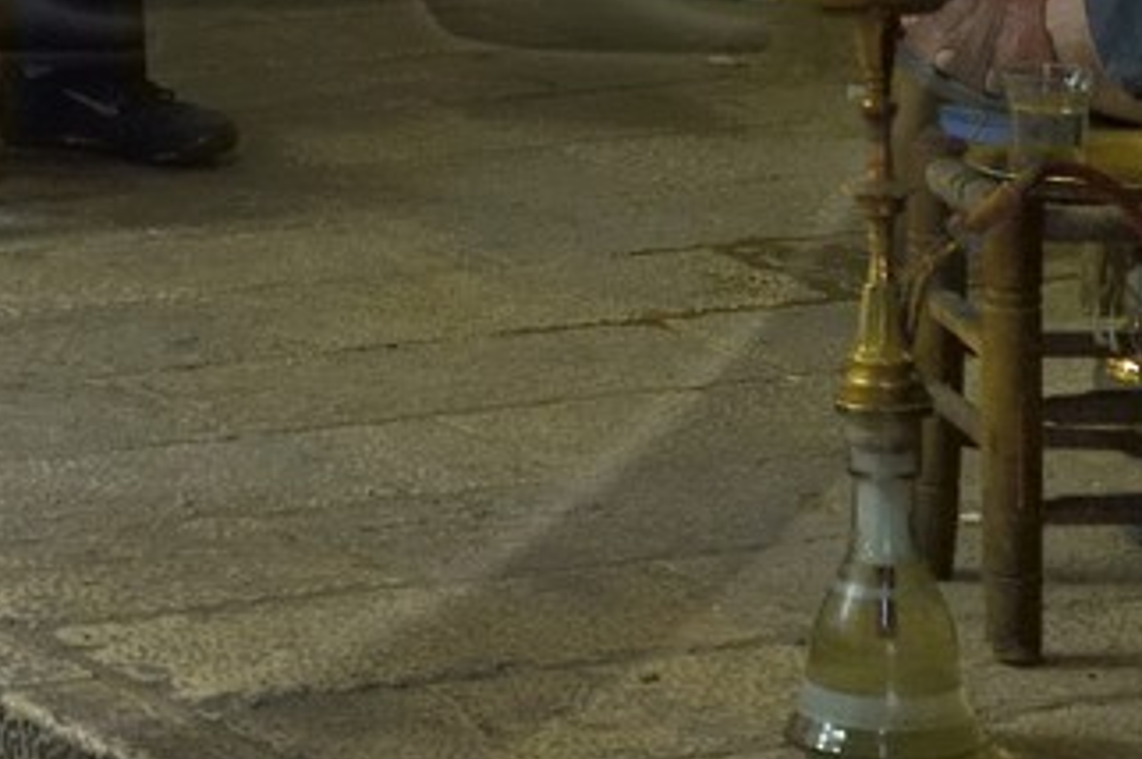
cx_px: -255
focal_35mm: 199
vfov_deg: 6.7
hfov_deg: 10.2
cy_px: -525
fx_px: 6306
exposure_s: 1/50
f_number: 5
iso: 1600
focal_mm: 40
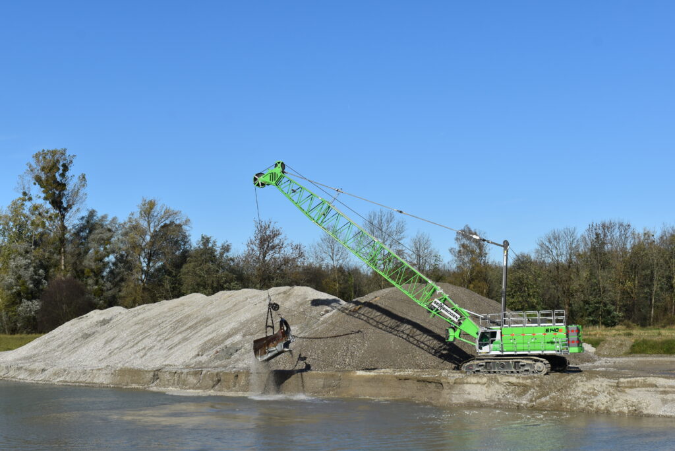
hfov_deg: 35.0
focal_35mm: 57
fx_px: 1069
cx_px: 338
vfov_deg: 23.8
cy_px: 226
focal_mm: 38
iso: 100
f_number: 9
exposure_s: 1/320
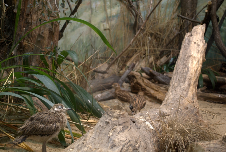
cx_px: 101
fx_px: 333
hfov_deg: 37.4
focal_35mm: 53
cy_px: 85
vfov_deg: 25.6
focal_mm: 30
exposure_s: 1/30
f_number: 4.5
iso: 200
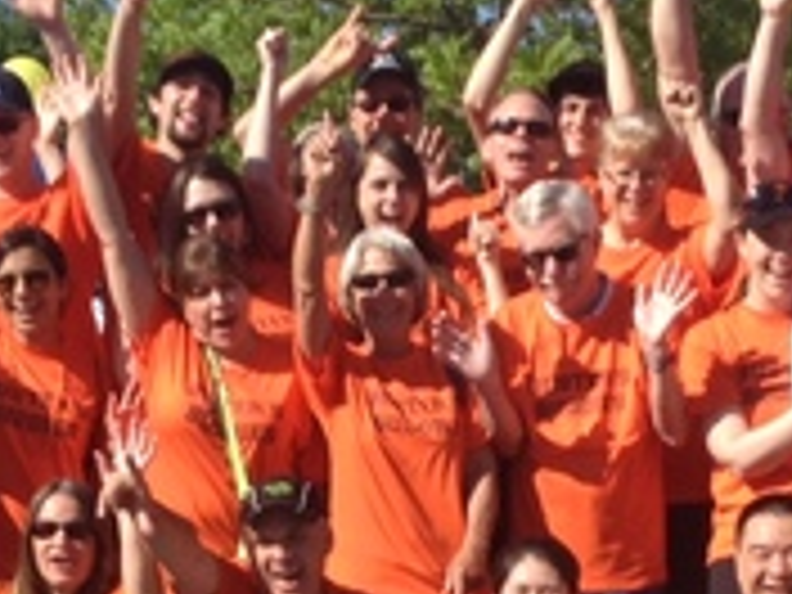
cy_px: 652
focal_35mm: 143
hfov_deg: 13.8
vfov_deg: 10.3
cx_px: 508
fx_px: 3272
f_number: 2.4
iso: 50
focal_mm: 4.28
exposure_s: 1/1577
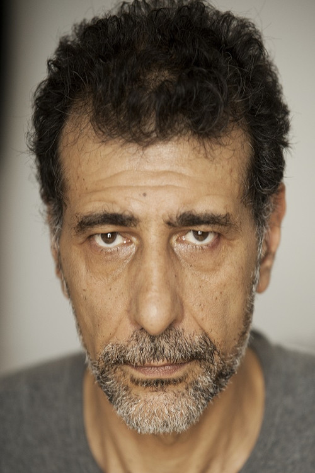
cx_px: 158
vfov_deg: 15.2
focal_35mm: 135
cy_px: 236
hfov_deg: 10.2
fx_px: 1772
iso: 640
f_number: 2.8
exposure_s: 1/200
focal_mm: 135
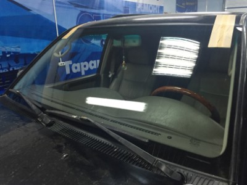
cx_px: 124
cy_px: 92
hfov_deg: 61.7
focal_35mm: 29
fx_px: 207
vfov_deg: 48.2
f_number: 2.2
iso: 200
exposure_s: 1/33
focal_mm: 4.15
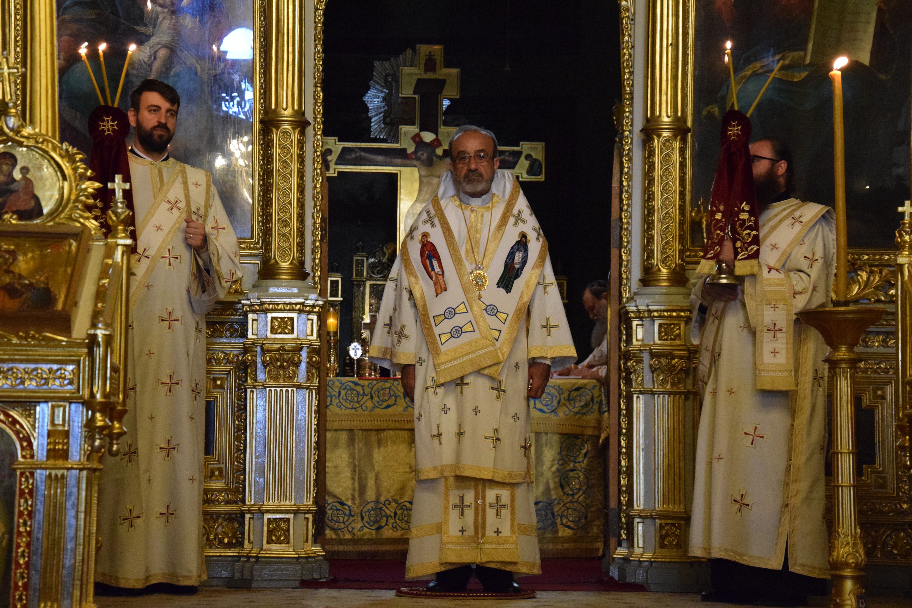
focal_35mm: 87
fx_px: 2204
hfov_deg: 23.4
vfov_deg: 15.7
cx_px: 456
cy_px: 304
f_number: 5
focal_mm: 58
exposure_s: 1/60
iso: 5000
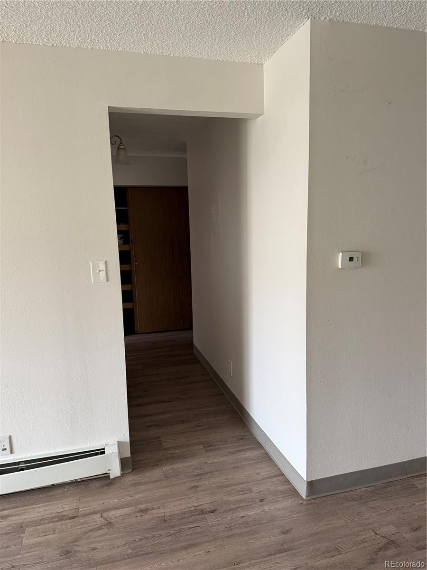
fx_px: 395
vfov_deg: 71.6
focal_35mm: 24
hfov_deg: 56.8
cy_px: 285
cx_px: 214
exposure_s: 1/60
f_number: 1.78
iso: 250
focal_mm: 6.76
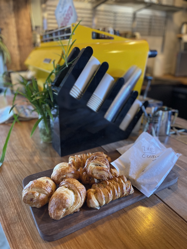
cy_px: 124
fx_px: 187
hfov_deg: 53.1
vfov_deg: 67.3
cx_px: 94
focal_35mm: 26
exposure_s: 1/60
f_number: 1.6
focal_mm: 5.1
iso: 400
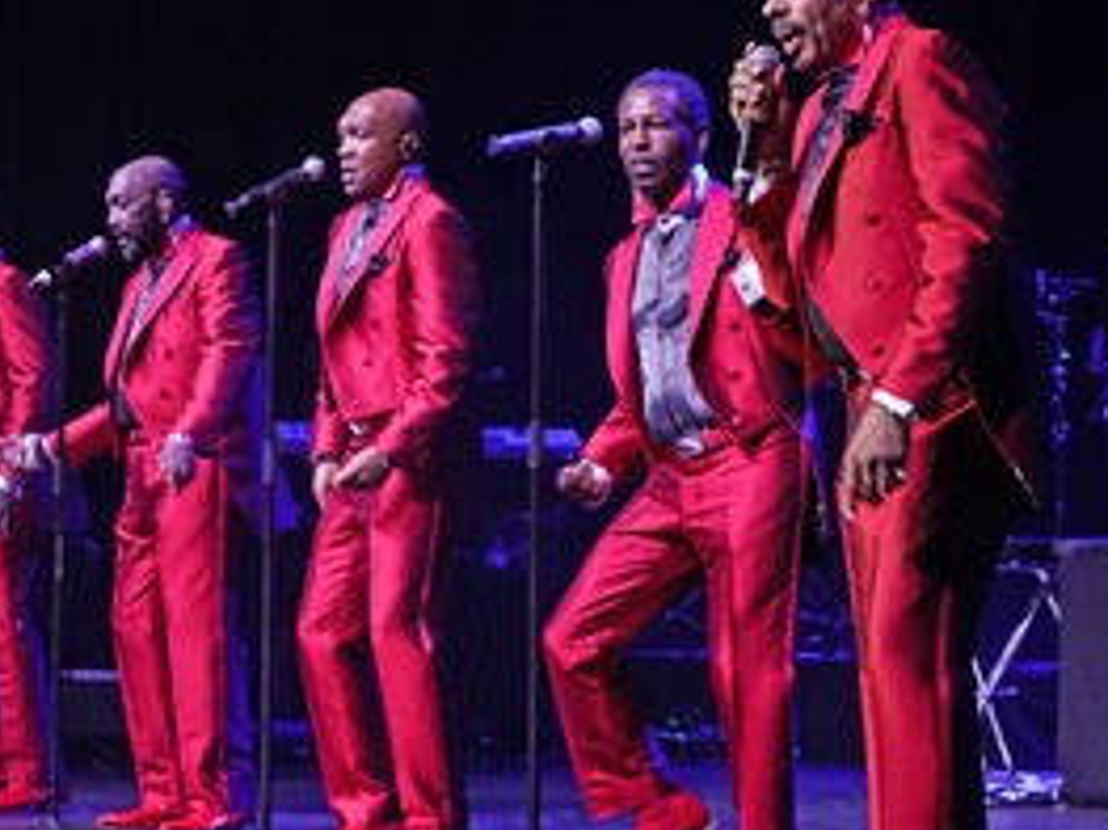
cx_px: 436
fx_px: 3007
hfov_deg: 20.8
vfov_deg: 15.7
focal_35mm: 94
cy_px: 459
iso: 1600
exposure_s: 1/160
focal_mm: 57
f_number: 5.6
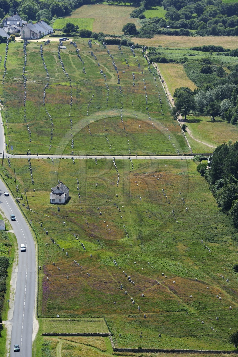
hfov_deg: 7.6
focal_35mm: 180
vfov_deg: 11.4
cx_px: 119
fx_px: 1786
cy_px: 178
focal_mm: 180
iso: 400
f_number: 8
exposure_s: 1/1000
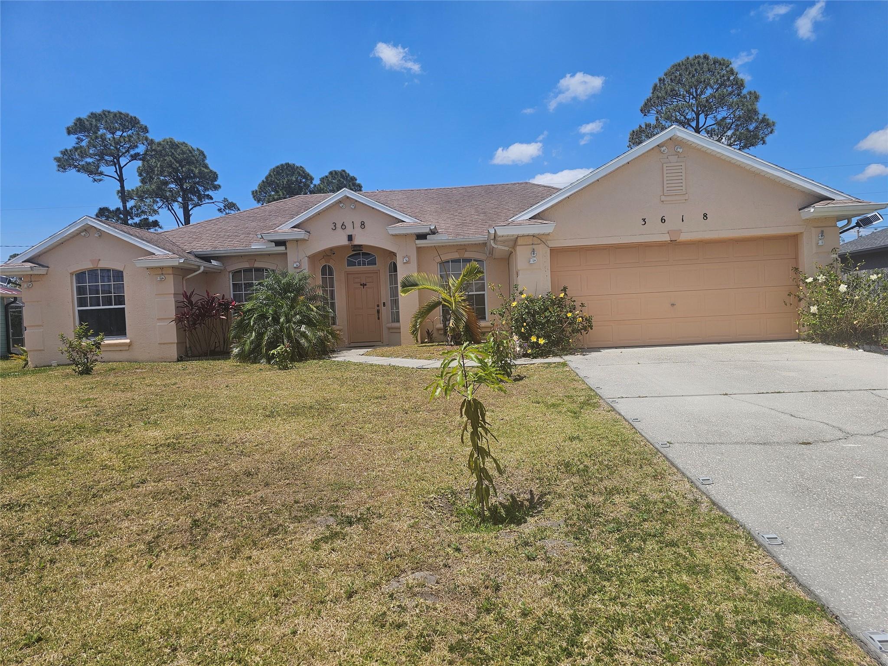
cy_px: 333
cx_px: 444
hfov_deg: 73.9
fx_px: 590
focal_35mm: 23
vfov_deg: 58.9
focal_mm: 6.3
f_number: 1.7
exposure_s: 1/1179
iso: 10
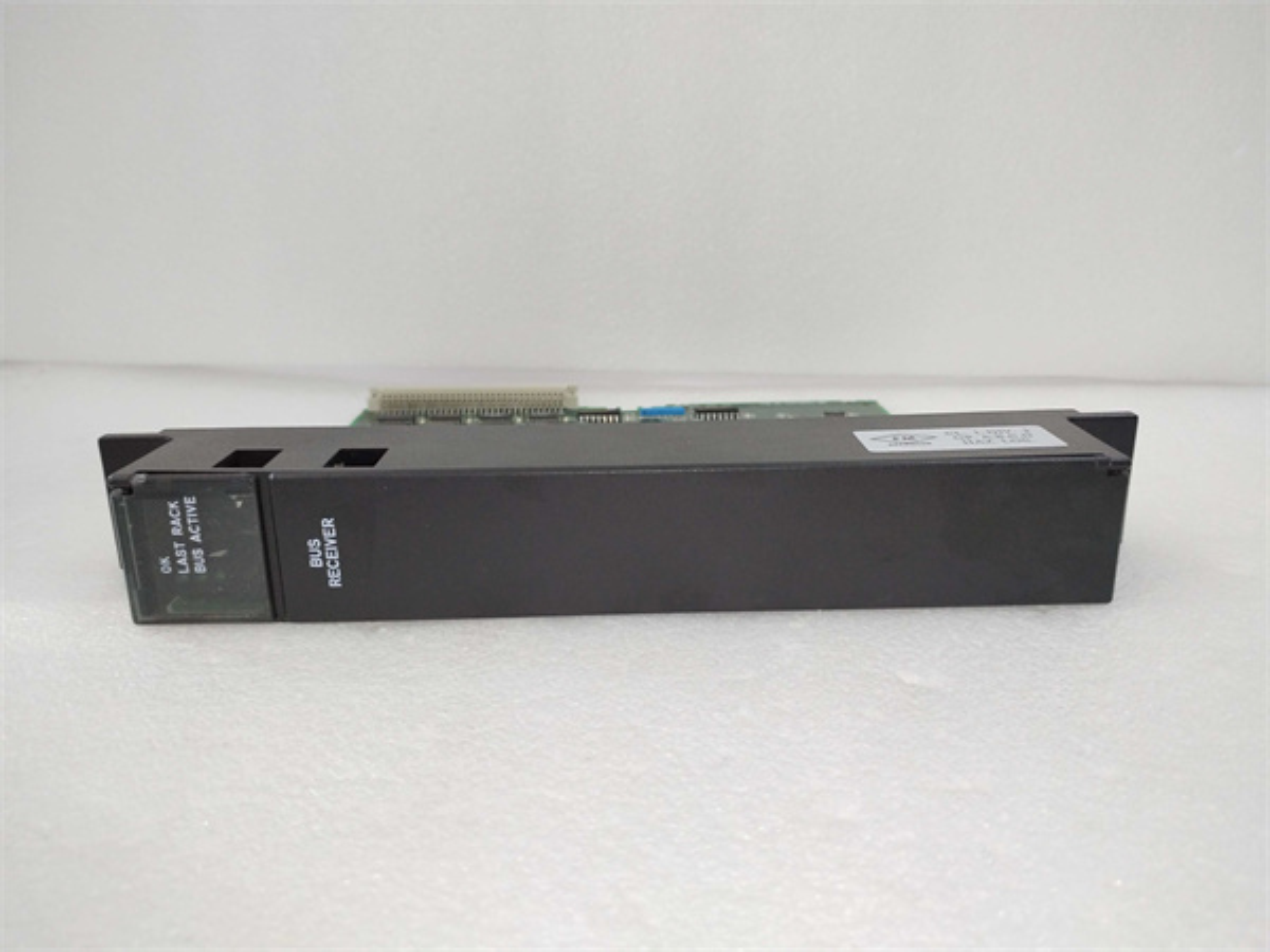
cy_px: 476
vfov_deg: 53.1
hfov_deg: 67.3
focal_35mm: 26
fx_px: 954
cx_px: 635
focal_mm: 4.75
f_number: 1.8
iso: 250
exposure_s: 1/50
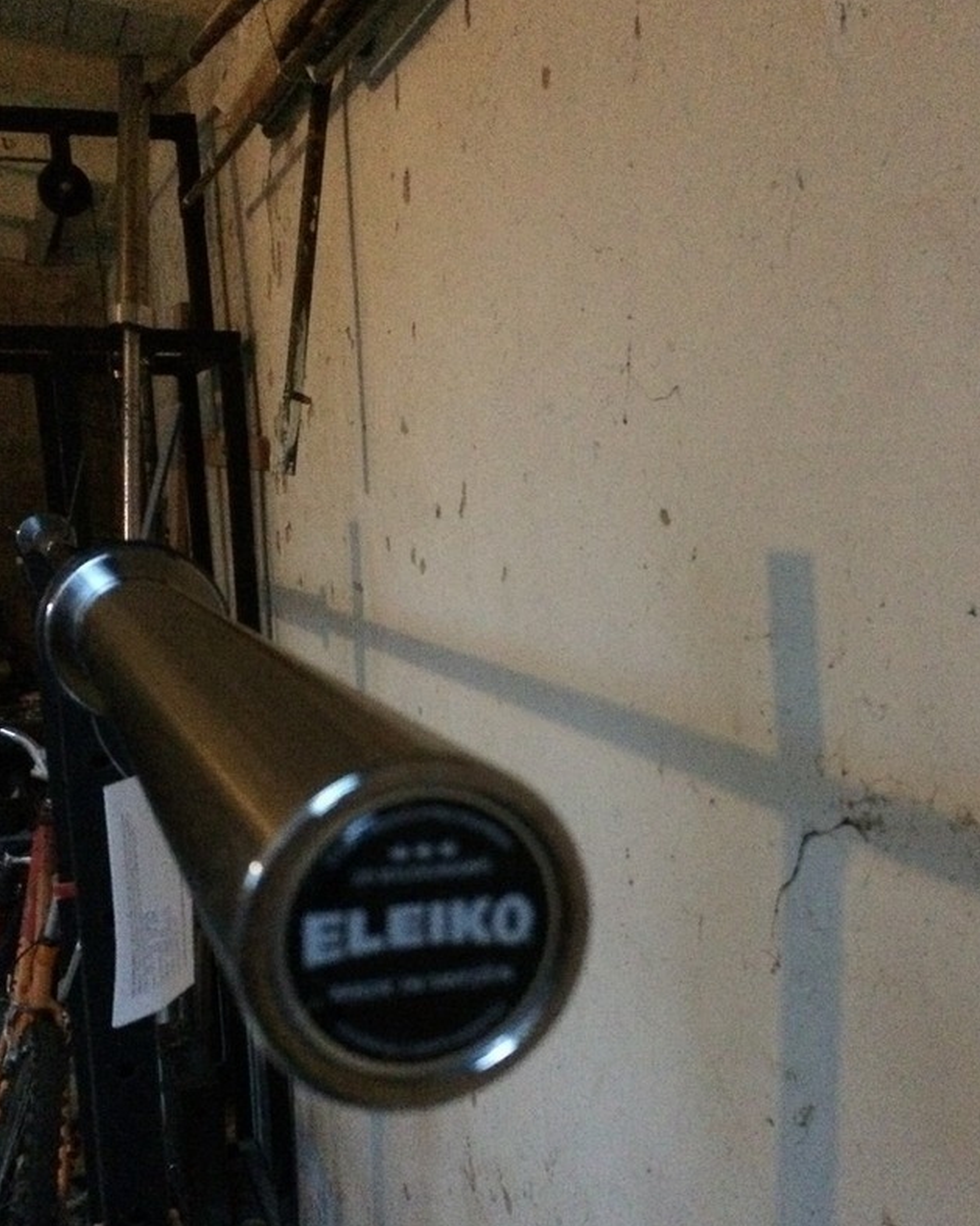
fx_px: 1305
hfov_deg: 41.1
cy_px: 739
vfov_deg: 49.9
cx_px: 547
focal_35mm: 36
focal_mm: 4.15
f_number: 2.2
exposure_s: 1/17
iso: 1250
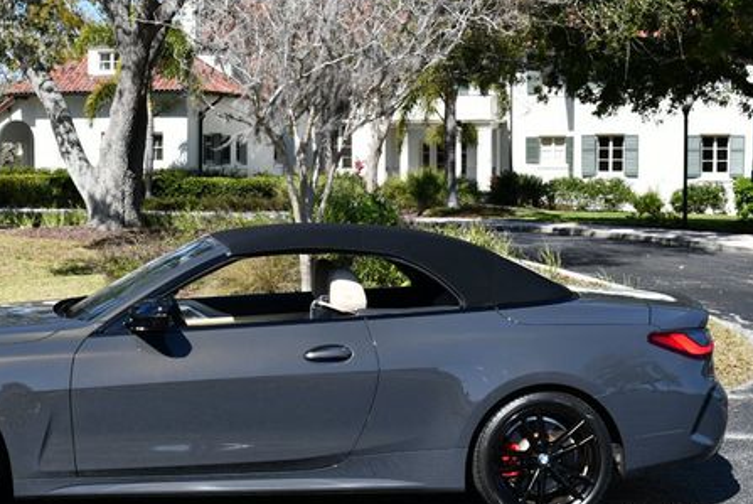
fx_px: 1319
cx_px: 256
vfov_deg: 21.6
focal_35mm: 63
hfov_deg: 31.6
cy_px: 229
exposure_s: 1/250
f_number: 8
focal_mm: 22
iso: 100
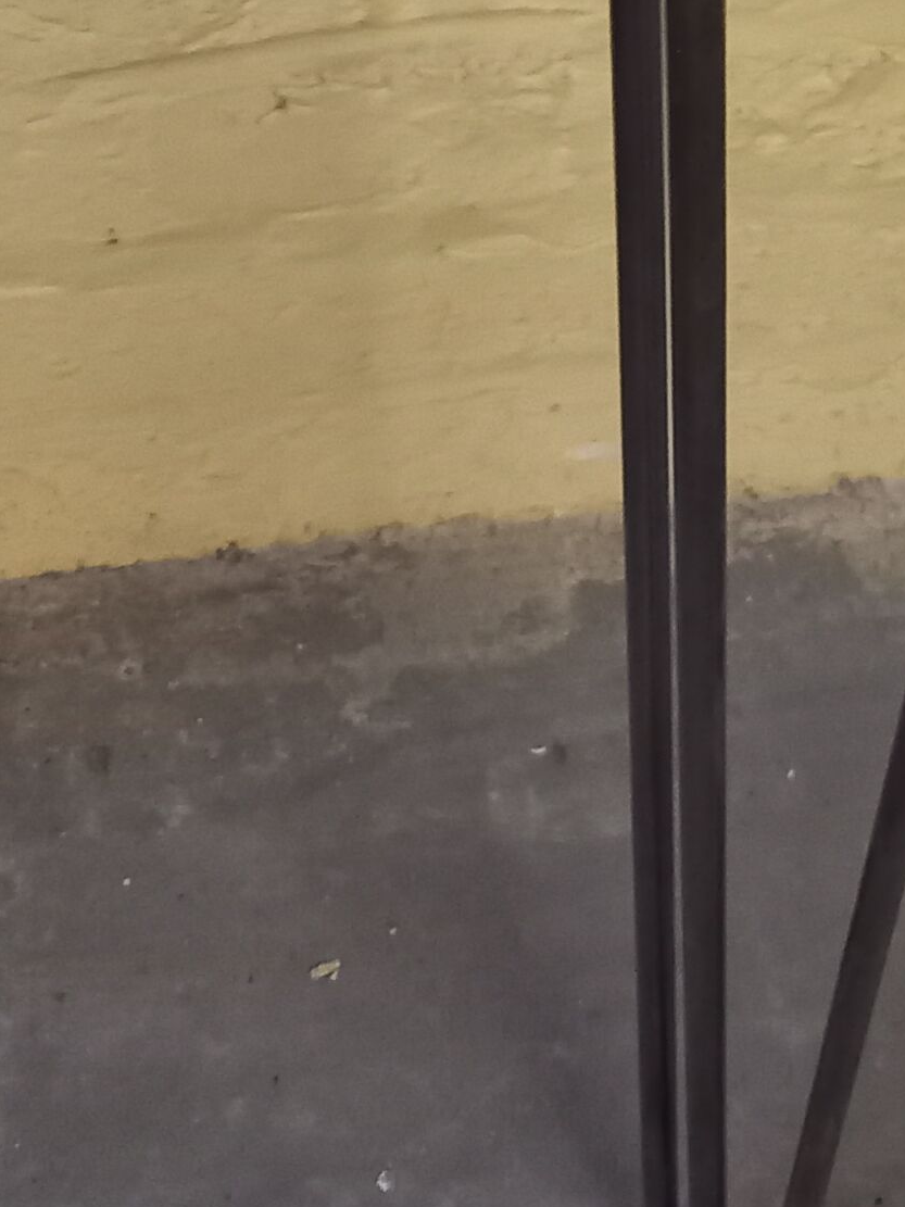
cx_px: 844
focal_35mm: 90
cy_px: -212
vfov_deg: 20.5
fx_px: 3138
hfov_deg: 16.2
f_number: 1.8
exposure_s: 1/25
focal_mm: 4.65
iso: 800
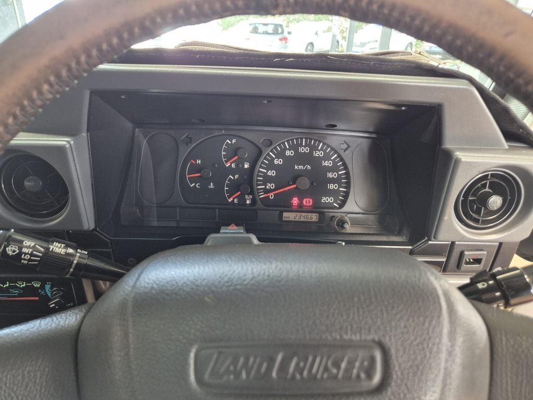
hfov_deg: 73.9
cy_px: 200
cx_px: 266
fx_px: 354
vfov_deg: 58.9
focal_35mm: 23
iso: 640
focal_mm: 5.4
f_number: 1.8
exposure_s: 1/100
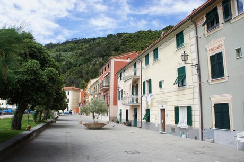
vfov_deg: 47.9
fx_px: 183
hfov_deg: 67.4
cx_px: 122
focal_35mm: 27
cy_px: 81
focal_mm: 18
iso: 320
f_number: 11
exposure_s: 1/250
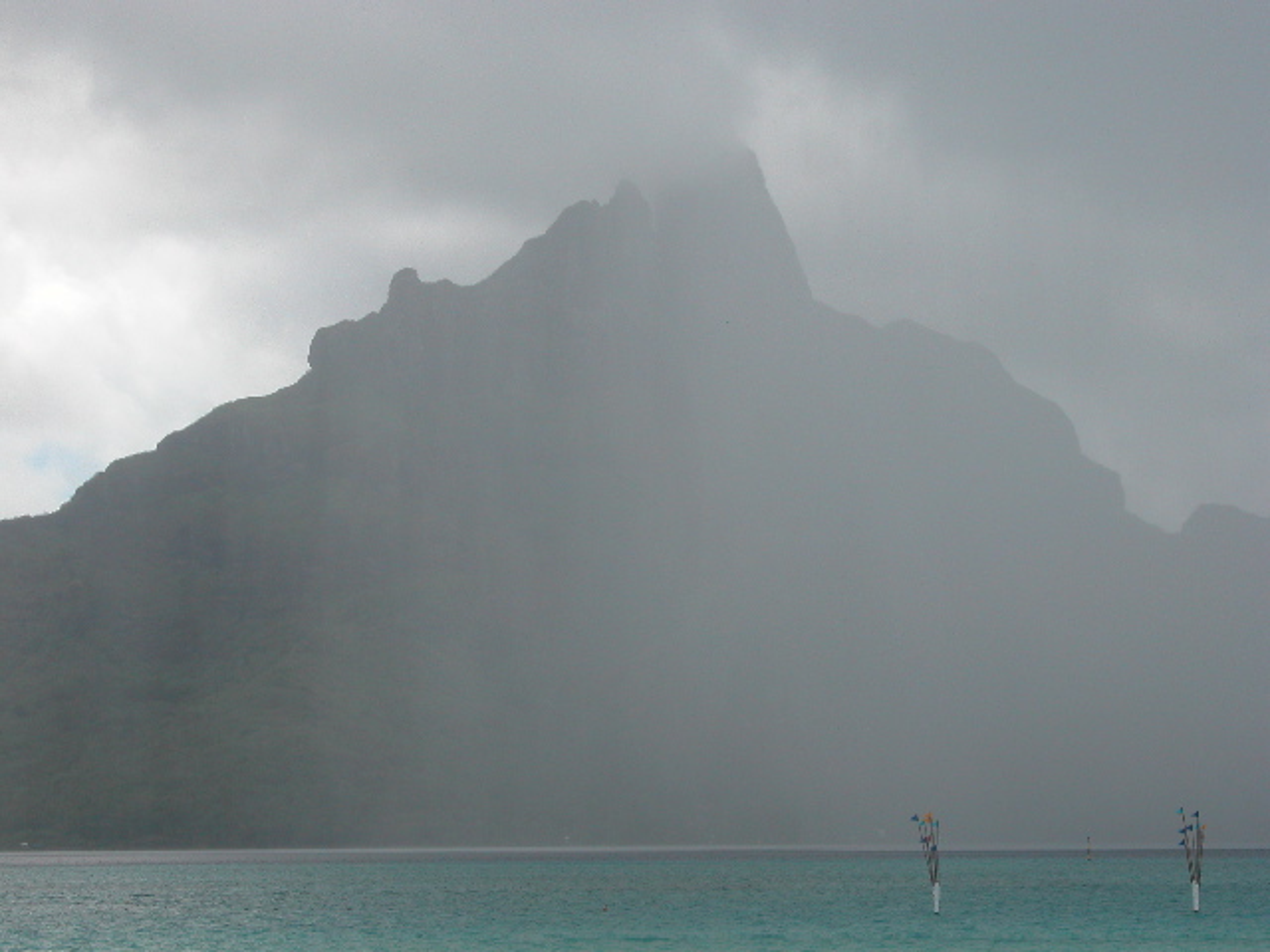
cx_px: 635
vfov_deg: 14.8
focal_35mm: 100
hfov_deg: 19.6
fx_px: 3669
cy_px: 476
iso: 100
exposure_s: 1/393
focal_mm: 25.4
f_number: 6.5
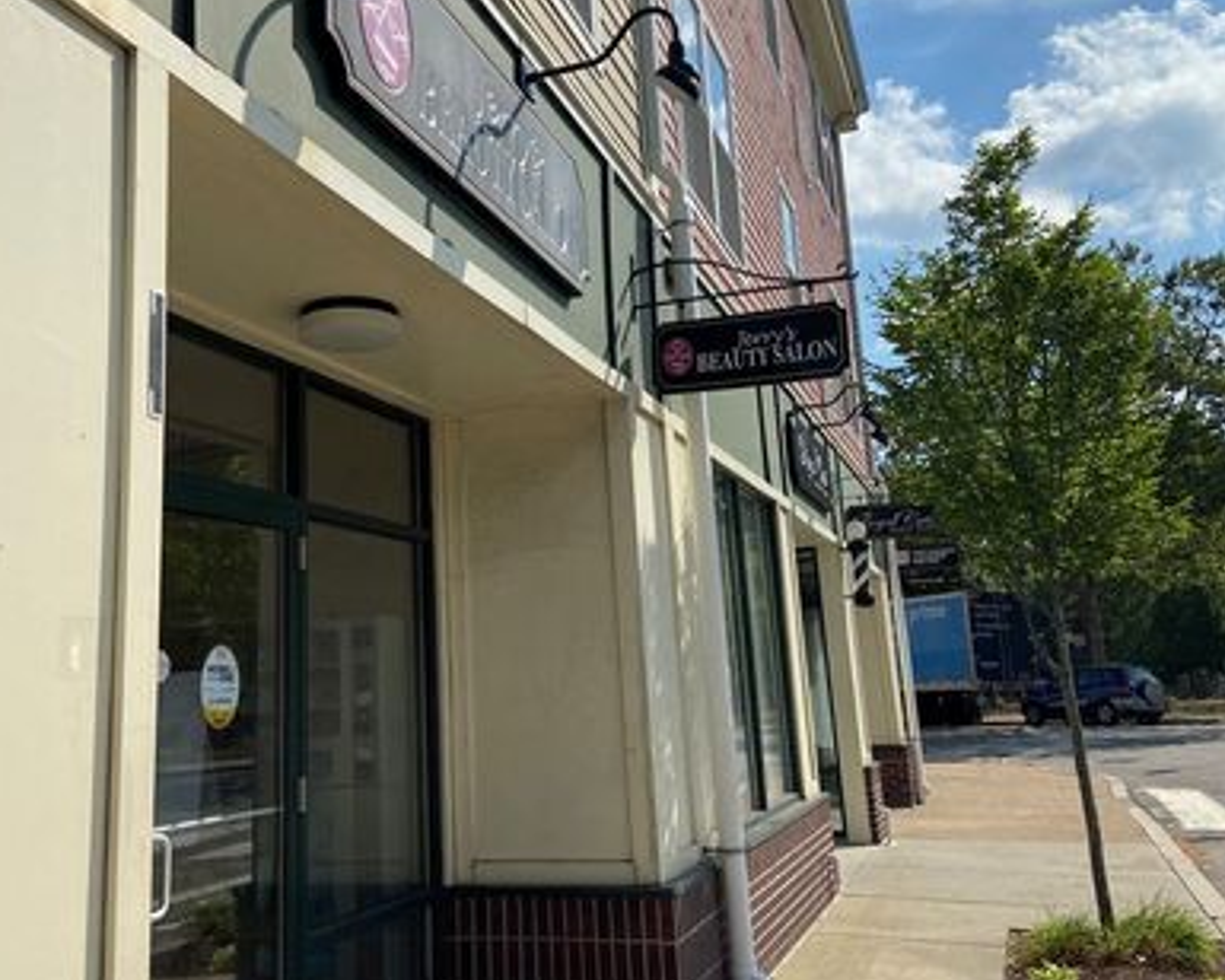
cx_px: 550
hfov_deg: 54.1
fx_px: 1196
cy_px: 428
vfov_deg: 44.5
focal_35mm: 33
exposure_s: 1/4808
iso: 32
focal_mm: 4.25
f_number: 1.8
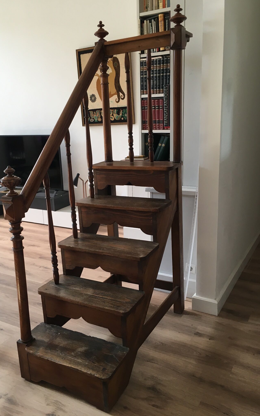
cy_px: 207
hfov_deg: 40.5
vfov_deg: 61.2
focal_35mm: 31
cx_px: 113
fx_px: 352
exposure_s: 1/33
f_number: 2.2
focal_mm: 4.15
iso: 32
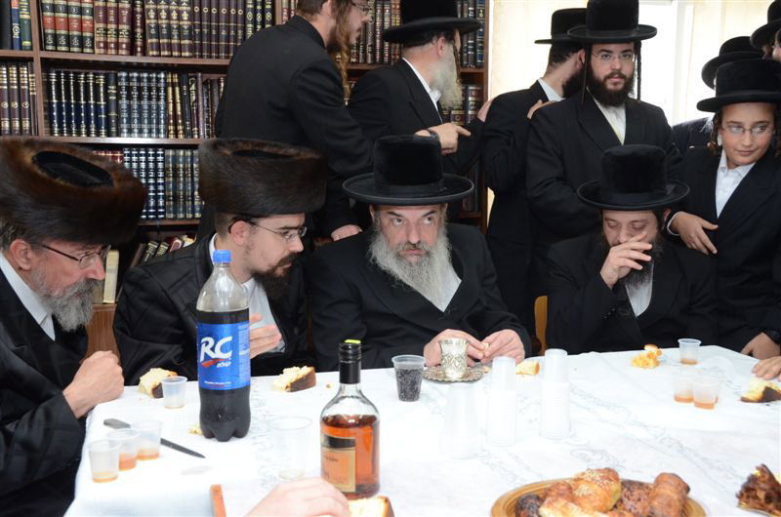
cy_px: 258
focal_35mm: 39
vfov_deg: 34.1
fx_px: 844
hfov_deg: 49.6
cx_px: 390
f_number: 6.3
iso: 1600
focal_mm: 26
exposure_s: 1/80
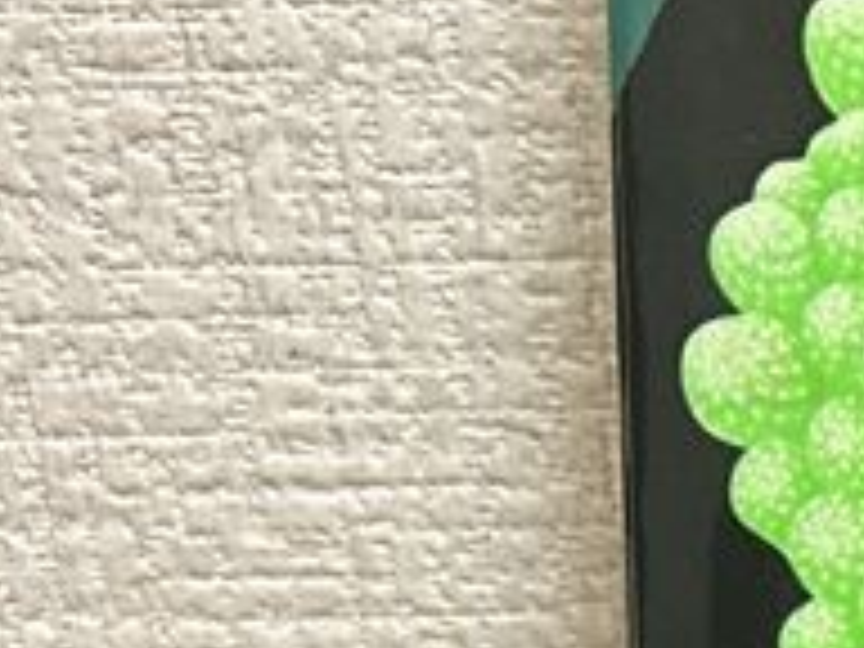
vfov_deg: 8.8
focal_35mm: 164
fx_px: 4093
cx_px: 2180
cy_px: 1051
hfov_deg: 10.2
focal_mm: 5.7
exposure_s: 1/60
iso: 200
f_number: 1.5
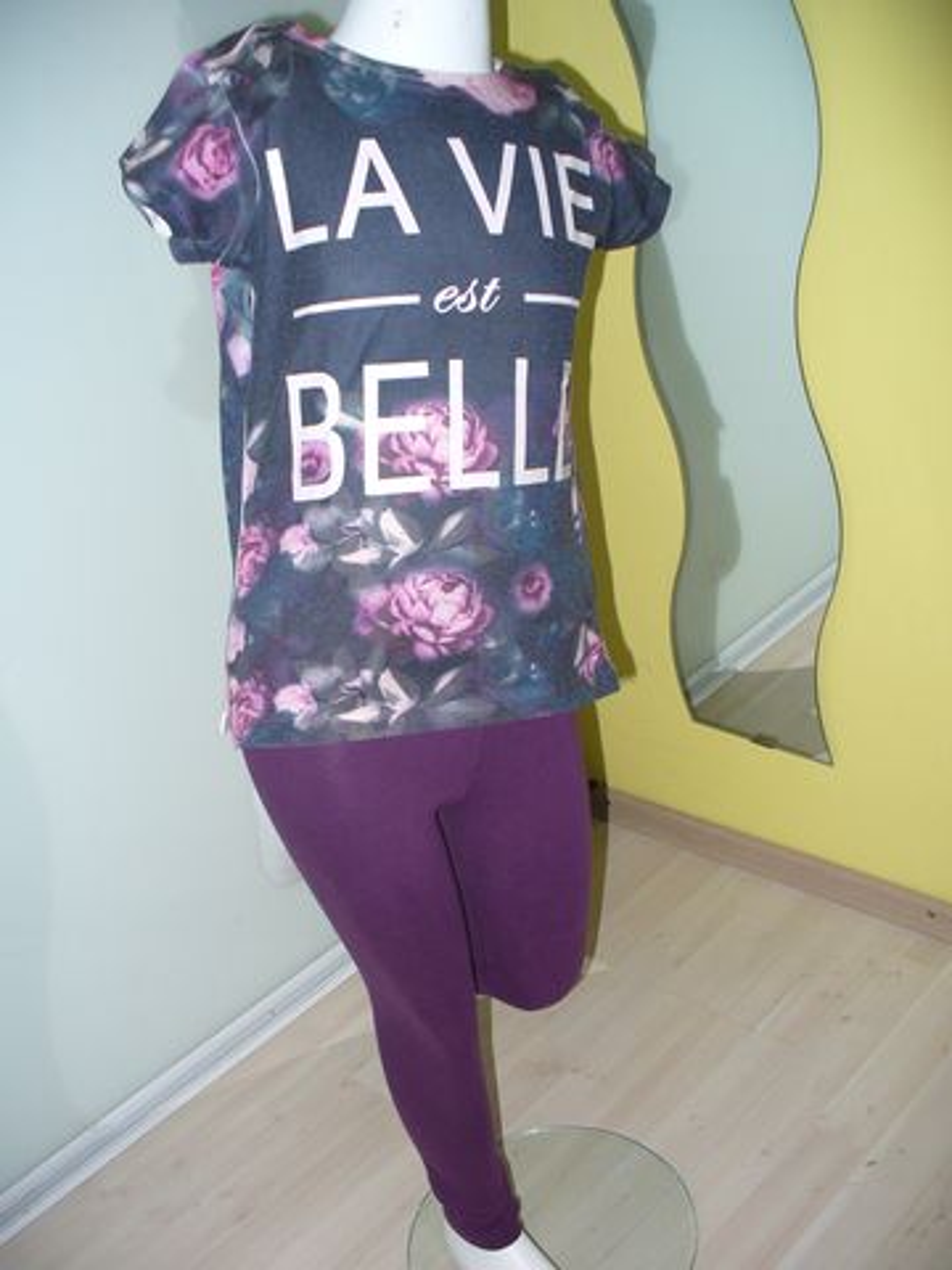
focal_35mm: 37
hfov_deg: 38.7
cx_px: 476
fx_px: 1357
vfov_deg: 50.1
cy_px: 635
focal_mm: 6.1
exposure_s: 1/30
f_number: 2.8
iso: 100
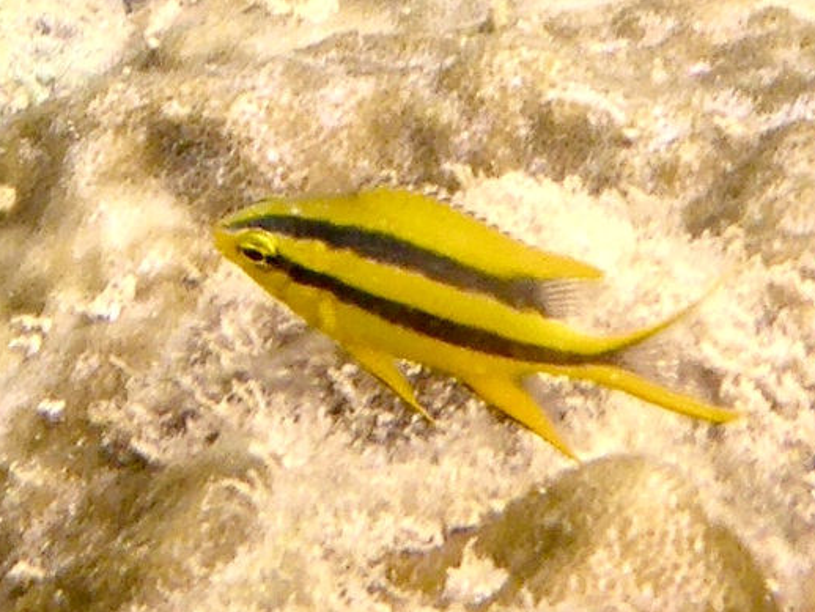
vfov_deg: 43.0
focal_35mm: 33
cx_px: 425
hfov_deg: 55.3
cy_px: 310
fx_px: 777
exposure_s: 1/125
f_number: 3.3
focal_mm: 4.9
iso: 100
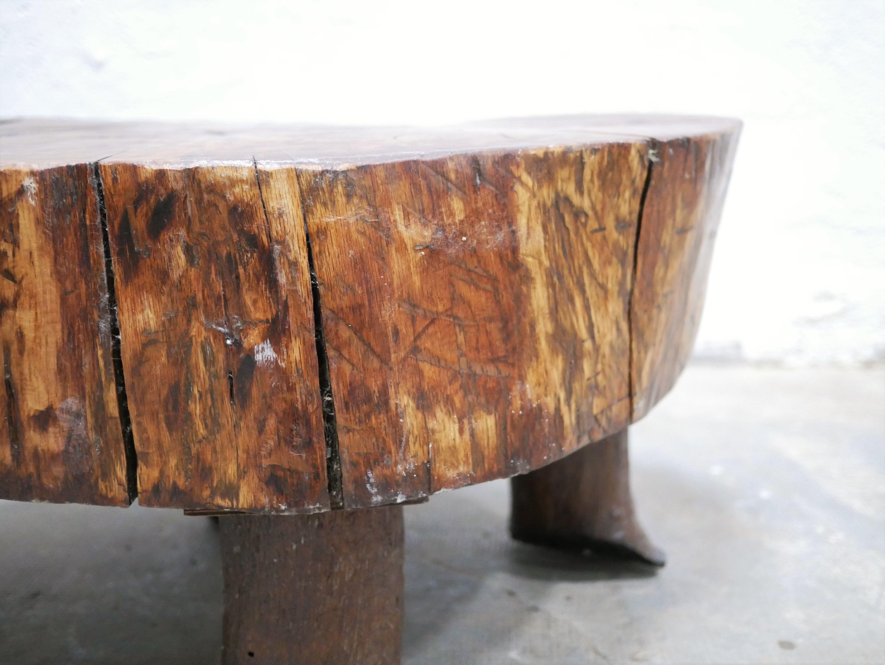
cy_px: 332
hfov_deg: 46.8
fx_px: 1023
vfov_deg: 36.0
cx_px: 442
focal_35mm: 40
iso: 3200
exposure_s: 1/60
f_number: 1.7
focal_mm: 20
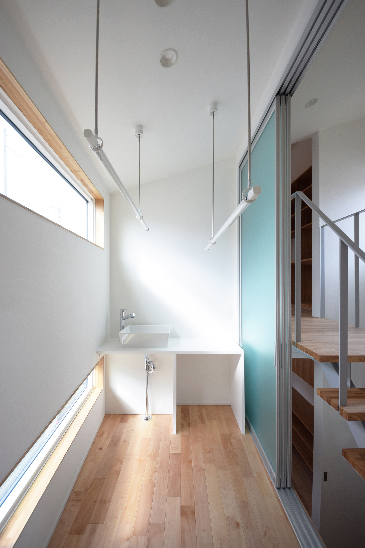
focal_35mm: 14
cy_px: 274
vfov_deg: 106.3
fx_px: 205
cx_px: 182
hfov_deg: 83.3
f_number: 4.8
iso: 400
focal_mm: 9
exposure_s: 1/100
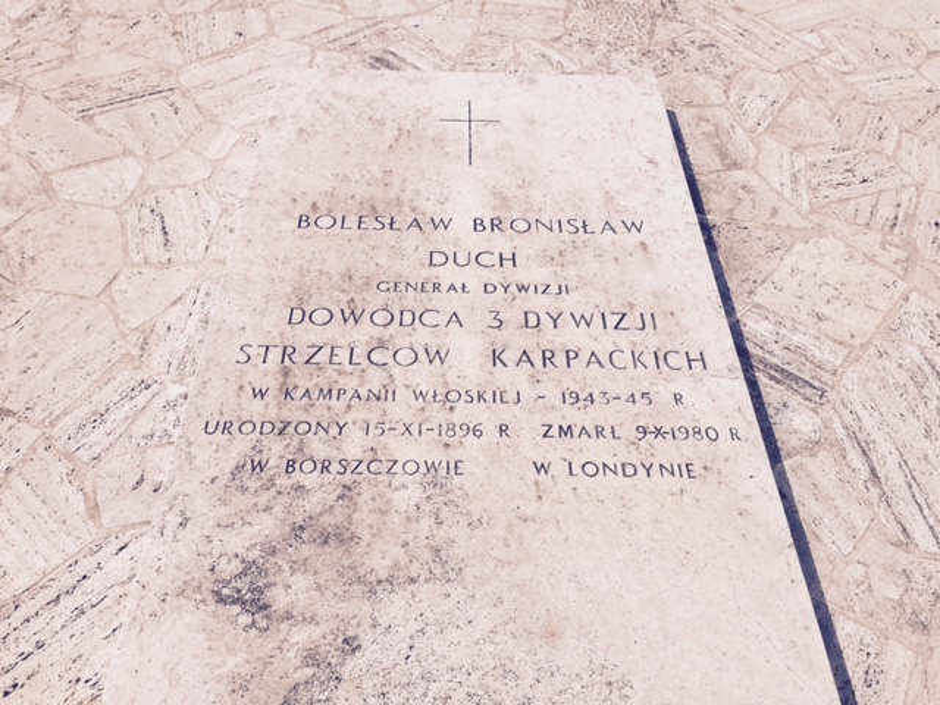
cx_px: 470
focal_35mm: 29
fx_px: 787
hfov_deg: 61.7
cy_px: 352
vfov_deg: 48.2
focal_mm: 4.15
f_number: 2.2
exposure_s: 1/5650
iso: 32
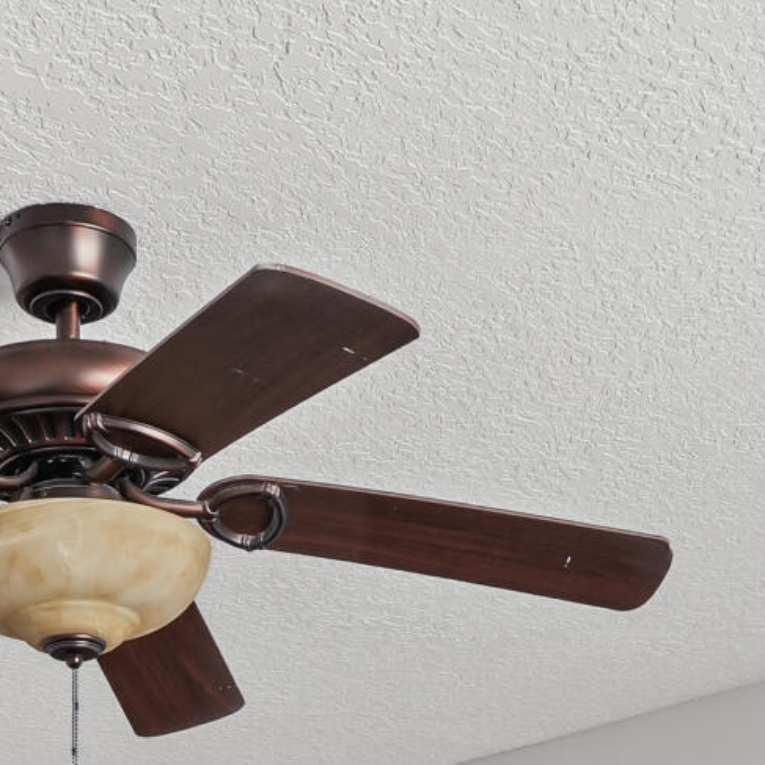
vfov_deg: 17.2
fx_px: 2225
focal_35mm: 89
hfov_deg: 19.5
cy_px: 1206
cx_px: 267
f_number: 13
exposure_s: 2
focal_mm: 17
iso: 250
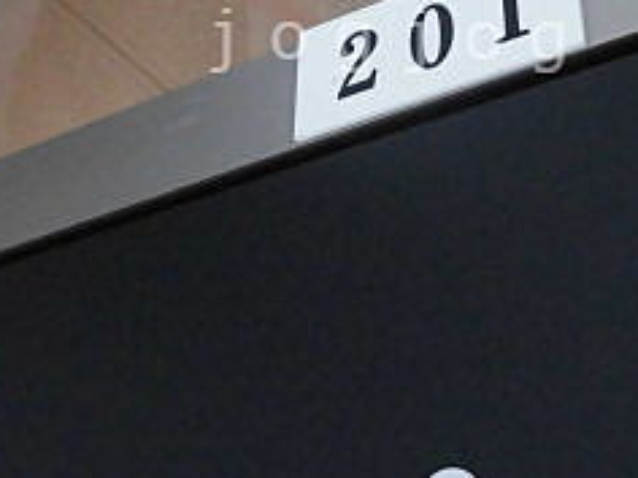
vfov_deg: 22.0
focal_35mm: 65
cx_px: 395
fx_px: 1198
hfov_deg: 29.7
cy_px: 41
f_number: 3.1
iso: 400
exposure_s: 1/30
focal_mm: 4.3
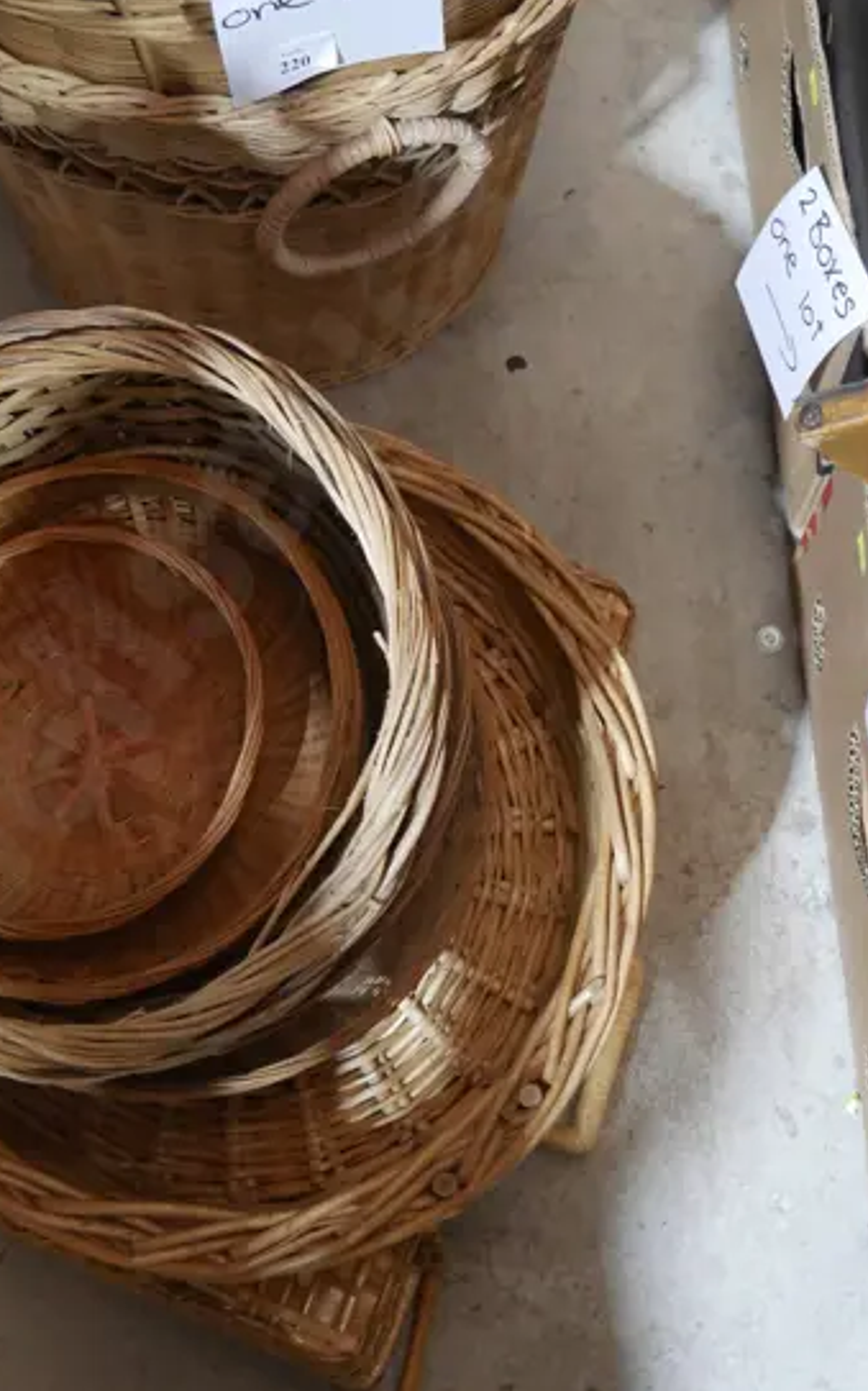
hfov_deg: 23.1
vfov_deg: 35.5
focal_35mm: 56
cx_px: 352
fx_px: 2121
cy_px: 361
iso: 1600
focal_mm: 14
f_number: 3.5
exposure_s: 1/60
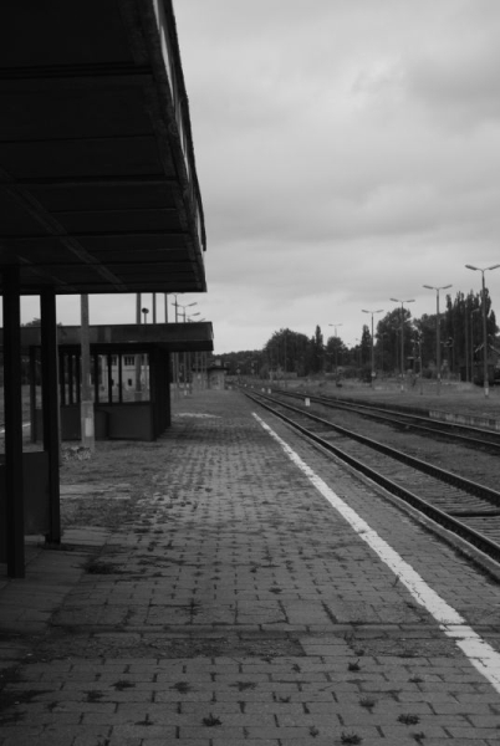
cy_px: 373
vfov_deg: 24.6
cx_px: 250
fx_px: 1713
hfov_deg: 16.6
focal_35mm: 82
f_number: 6.3
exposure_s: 1/160
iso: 200
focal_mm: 55
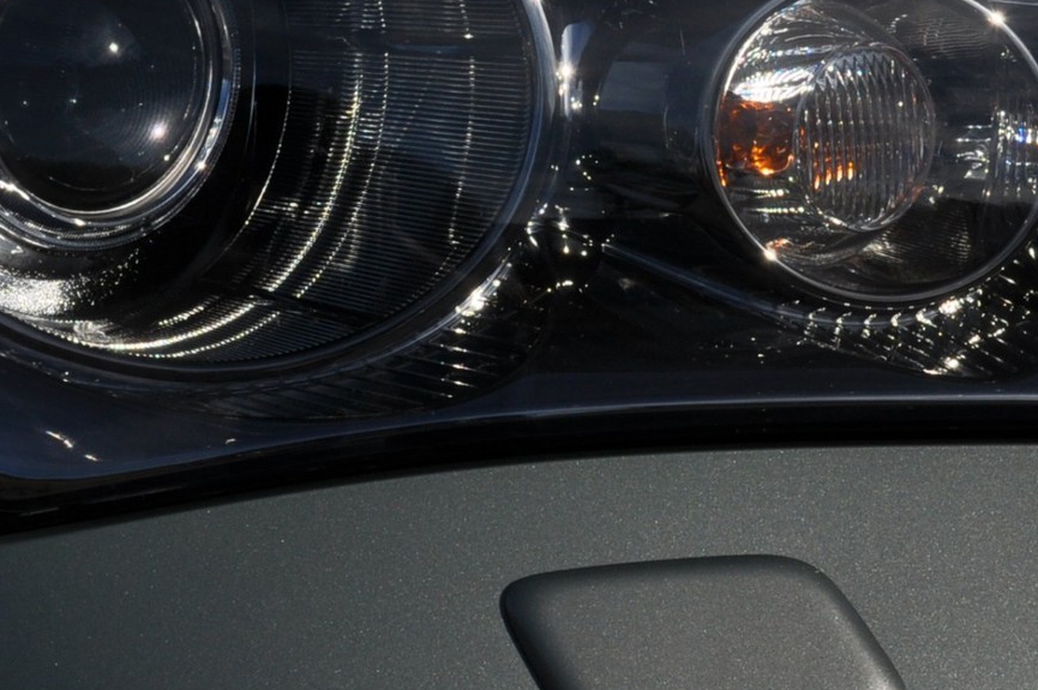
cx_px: 529
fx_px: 5243
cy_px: -16
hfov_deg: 11.3
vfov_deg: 7.5
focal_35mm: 182
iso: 200
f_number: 13
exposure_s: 1/800
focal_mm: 42
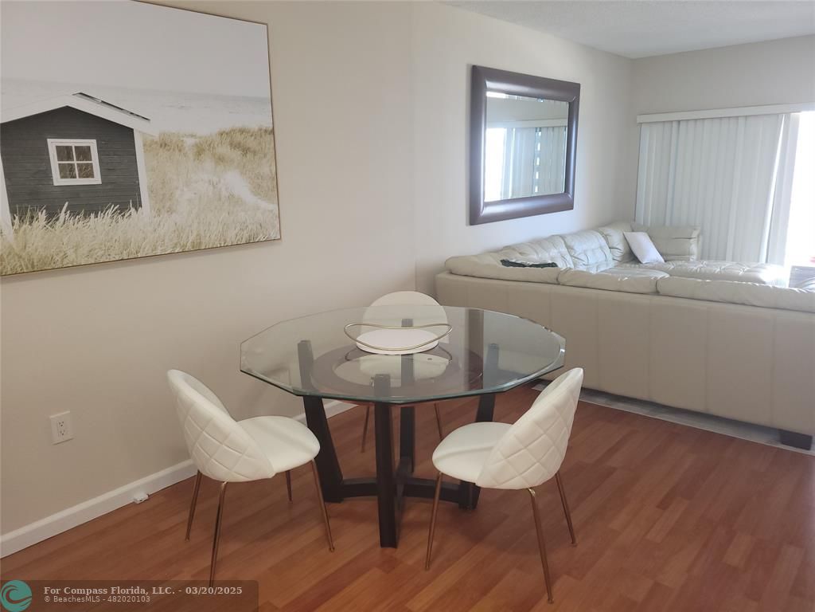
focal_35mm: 26
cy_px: 306
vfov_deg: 53.1
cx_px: 408
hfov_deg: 67.3
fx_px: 612
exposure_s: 1/30
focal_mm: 5.4
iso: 100
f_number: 1.8
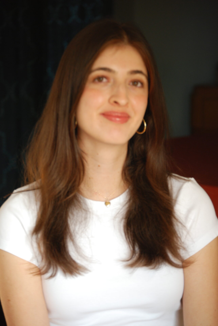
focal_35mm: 142
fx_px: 1291
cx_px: 109
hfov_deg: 9.7
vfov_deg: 14.4
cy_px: 163
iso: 400
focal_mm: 95
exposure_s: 1/60
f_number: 4.8
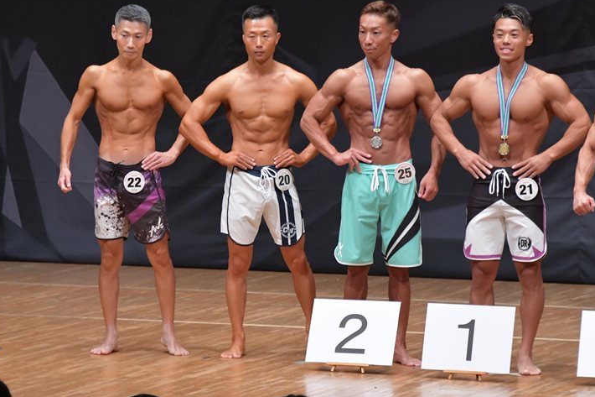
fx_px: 5139
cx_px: 278
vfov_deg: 4.4
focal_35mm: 311
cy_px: 185
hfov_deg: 6.6
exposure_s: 1/400
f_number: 5.6
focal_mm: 190
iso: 6400
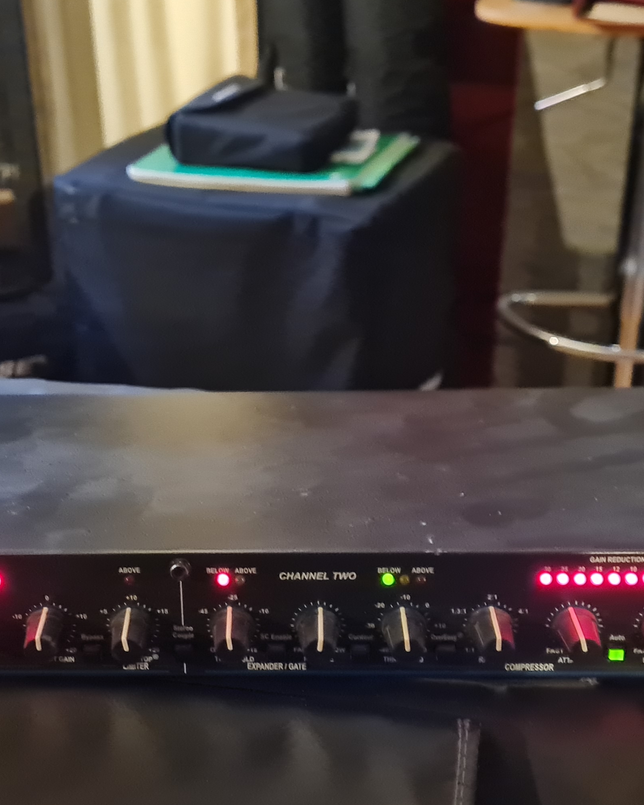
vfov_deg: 36.5
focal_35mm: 51
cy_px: 474
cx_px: 230
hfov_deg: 29.5
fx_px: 1215
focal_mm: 5.4
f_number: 1.8
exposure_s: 1/25
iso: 1250
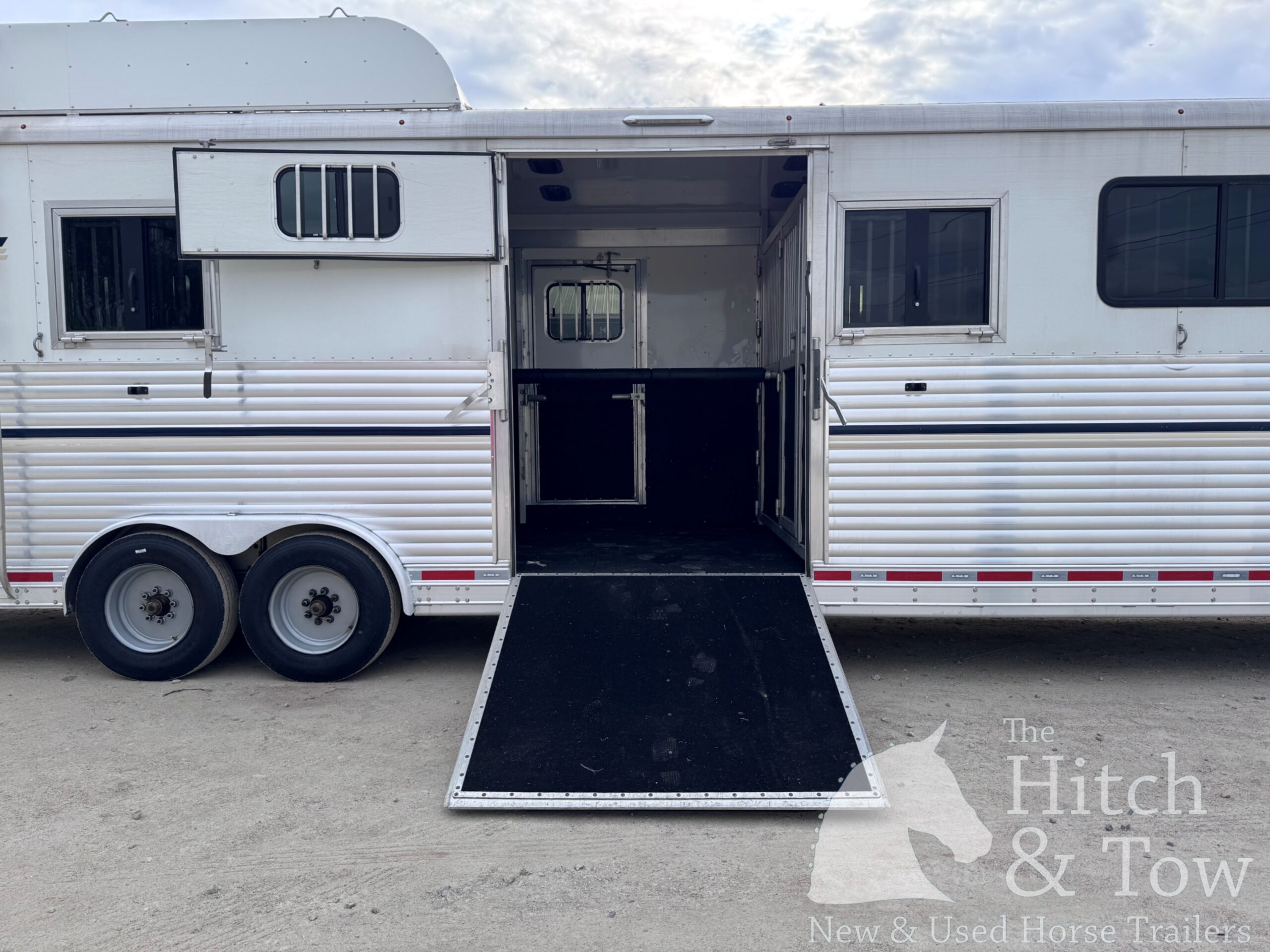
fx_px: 881
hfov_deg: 71.6
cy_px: 476
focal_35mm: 24
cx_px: 635
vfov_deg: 56.8
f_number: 1.78
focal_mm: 6.76
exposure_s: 1/1869
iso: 80
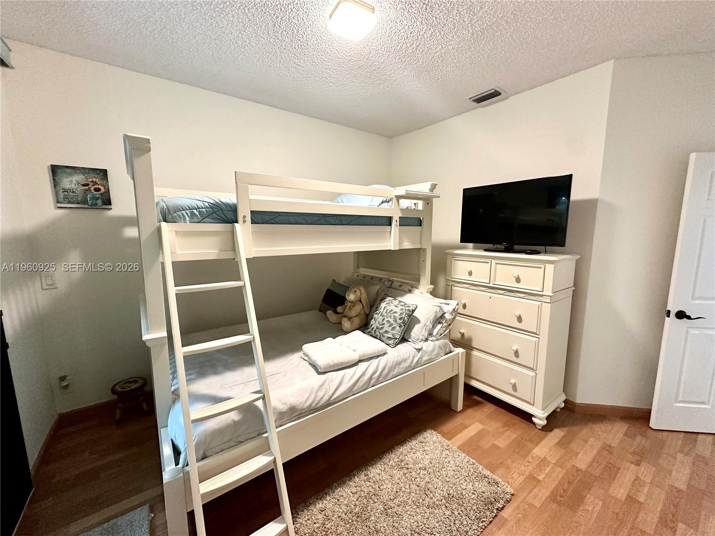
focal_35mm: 14
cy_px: 268
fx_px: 289
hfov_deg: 102.1
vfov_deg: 85.7
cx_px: 358
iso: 400
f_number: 2.2
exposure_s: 1/60
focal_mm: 2.22
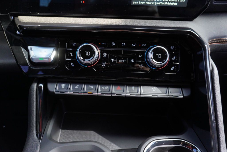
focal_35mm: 24
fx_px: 151
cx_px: 114
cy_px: 76
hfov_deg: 73.7
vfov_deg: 53.2
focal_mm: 16
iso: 800
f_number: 4
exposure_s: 1/320
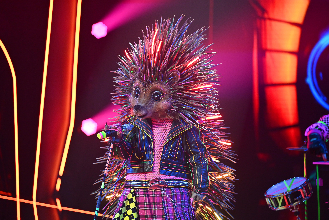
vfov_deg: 7.8
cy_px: 110
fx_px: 1599
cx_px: 164
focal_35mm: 175
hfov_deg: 11.7
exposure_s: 1/400
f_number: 2.8
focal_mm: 175
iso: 3200
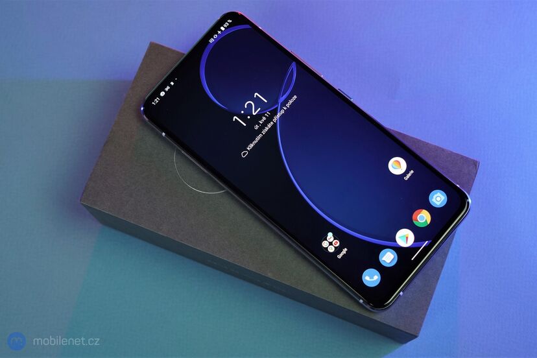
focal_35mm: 47
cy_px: 179
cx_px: 268
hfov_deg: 41.9
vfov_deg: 28.6
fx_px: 701
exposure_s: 1/200
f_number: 6.3
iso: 1250
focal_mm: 47
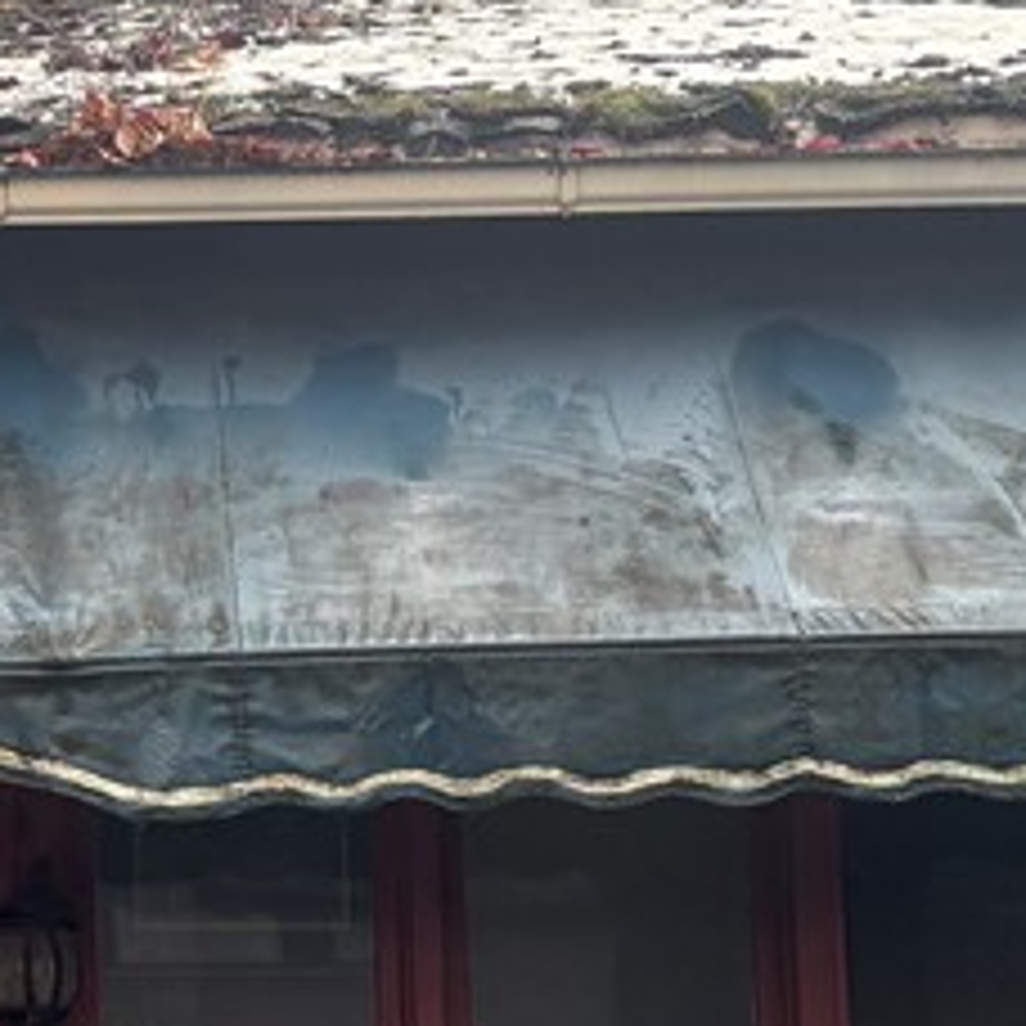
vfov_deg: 16.9
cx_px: -76
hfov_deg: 16.4
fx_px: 3454
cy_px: 662
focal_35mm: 103
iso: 125
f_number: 1.6
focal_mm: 5.96
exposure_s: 1/237
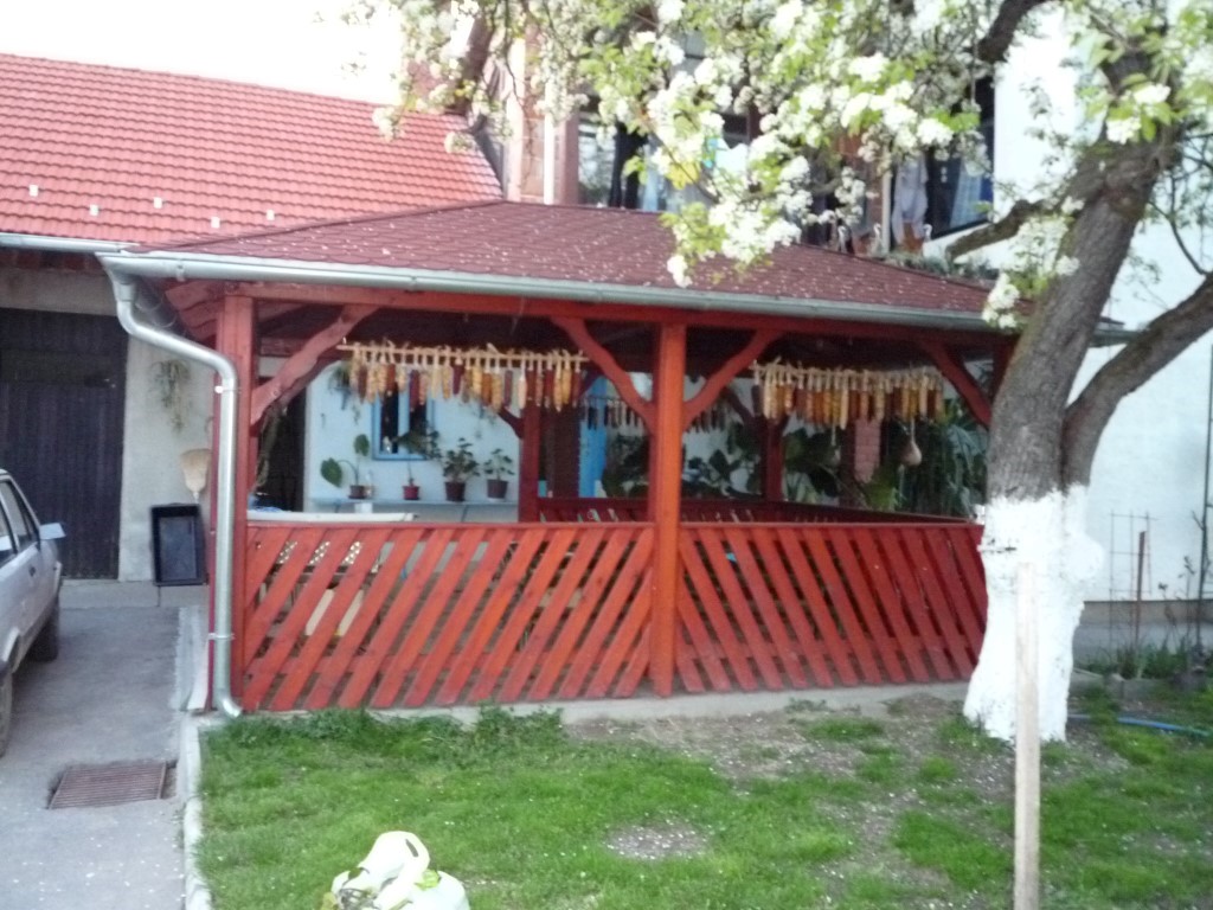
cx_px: 606
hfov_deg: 60.0
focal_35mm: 30
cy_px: 455
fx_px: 1051
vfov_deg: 46.8
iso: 640
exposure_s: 1/30
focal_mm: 5.2
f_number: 3.3
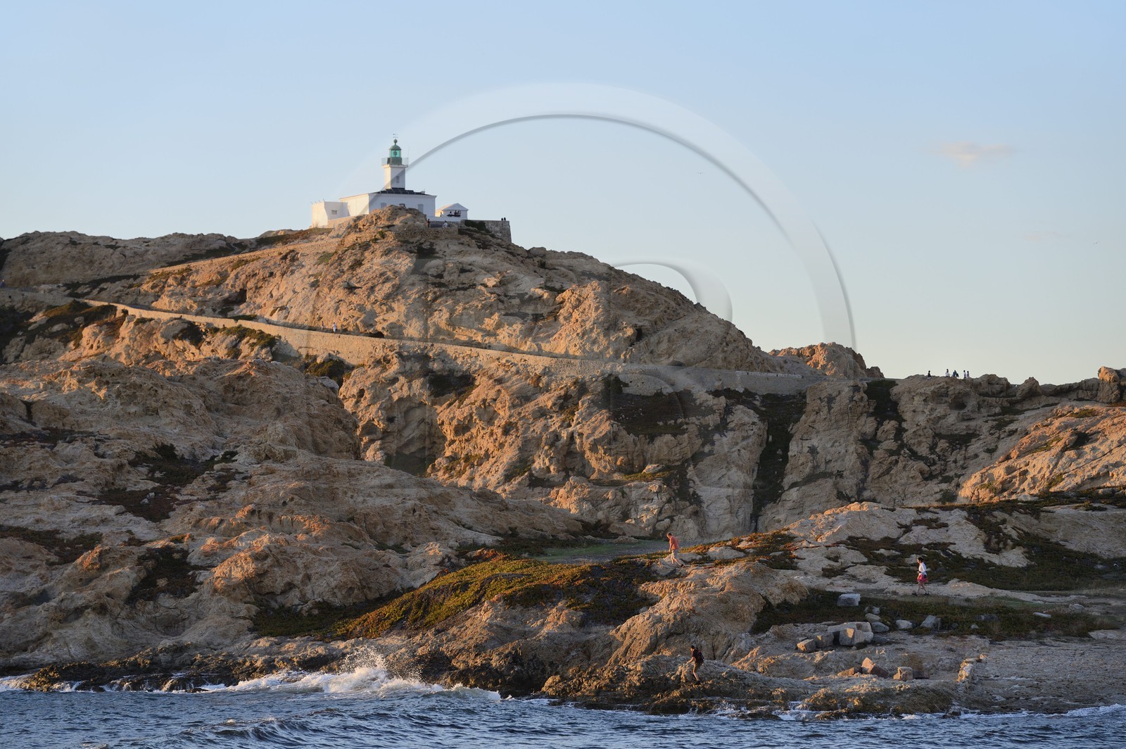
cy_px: 374
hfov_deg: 14.2
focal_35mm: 145
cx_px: 563
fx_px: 4531
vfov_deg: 9.4
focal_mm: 145
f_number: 5
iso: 200
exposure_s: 1/250
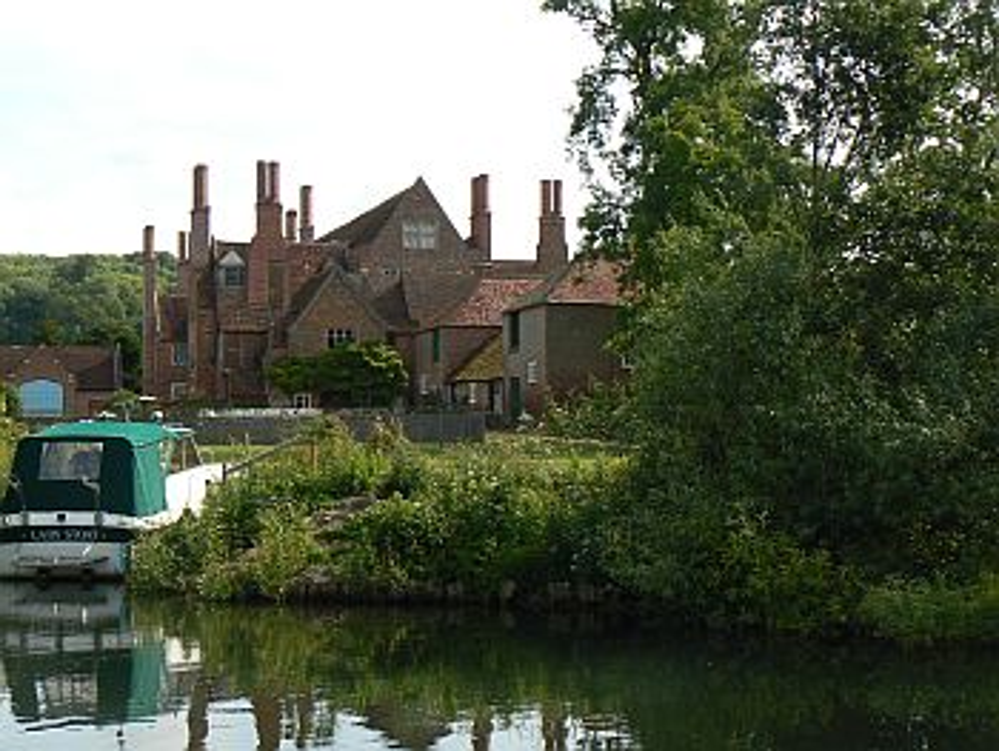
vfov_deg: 24.8
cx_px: 500
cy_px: 376
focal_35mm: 59
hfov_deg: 32.7
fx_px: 1704
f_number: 5.6
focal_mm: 9.9
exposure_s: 1/400
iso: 80
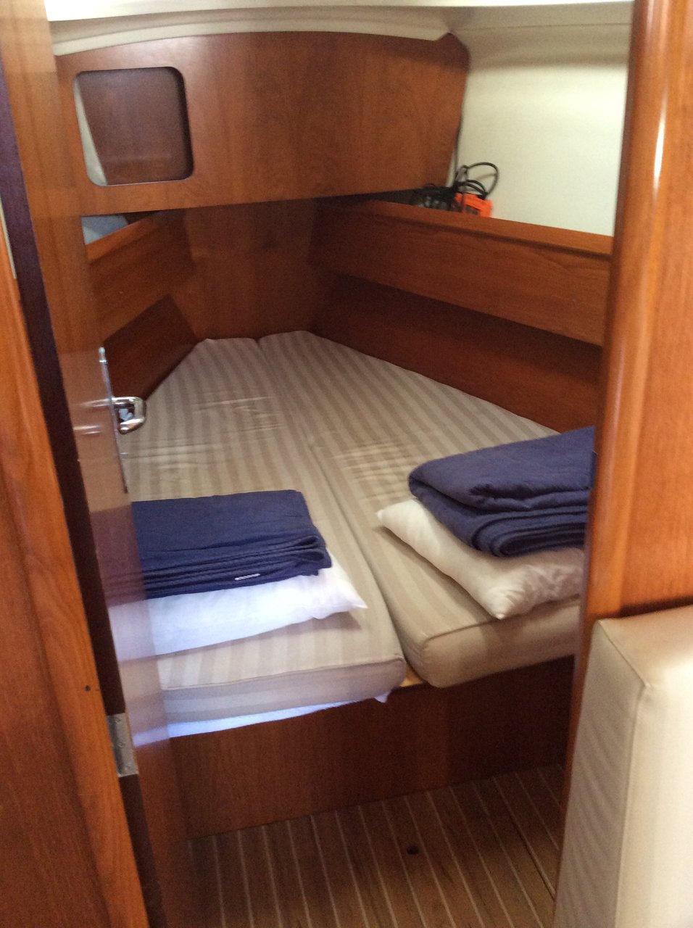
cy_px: 464
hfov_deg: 44.1
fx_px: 856
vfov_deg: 56.9
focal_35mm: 32
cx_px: 346
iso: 200
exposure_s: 1/24
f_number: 2.4
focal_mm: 3.3
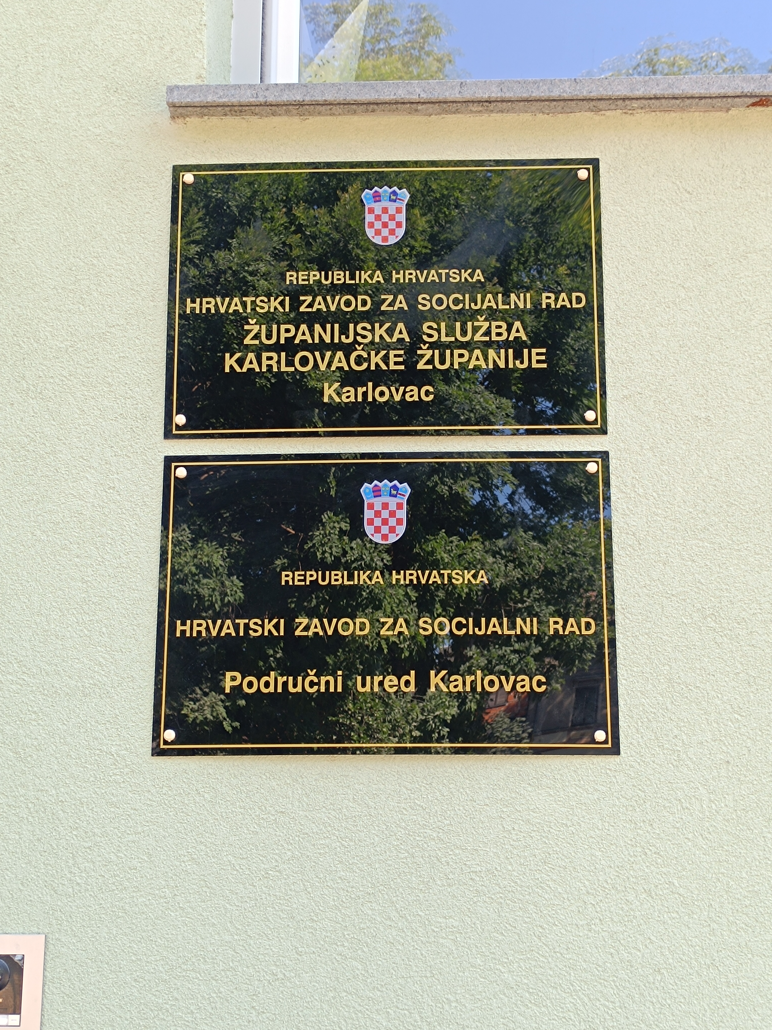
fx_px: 714
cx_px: 386
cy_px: 515
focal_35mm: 24
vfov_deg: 71.6
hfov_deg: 56.8
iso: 53
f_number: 1.88
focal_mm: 5.59
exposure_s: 1/109
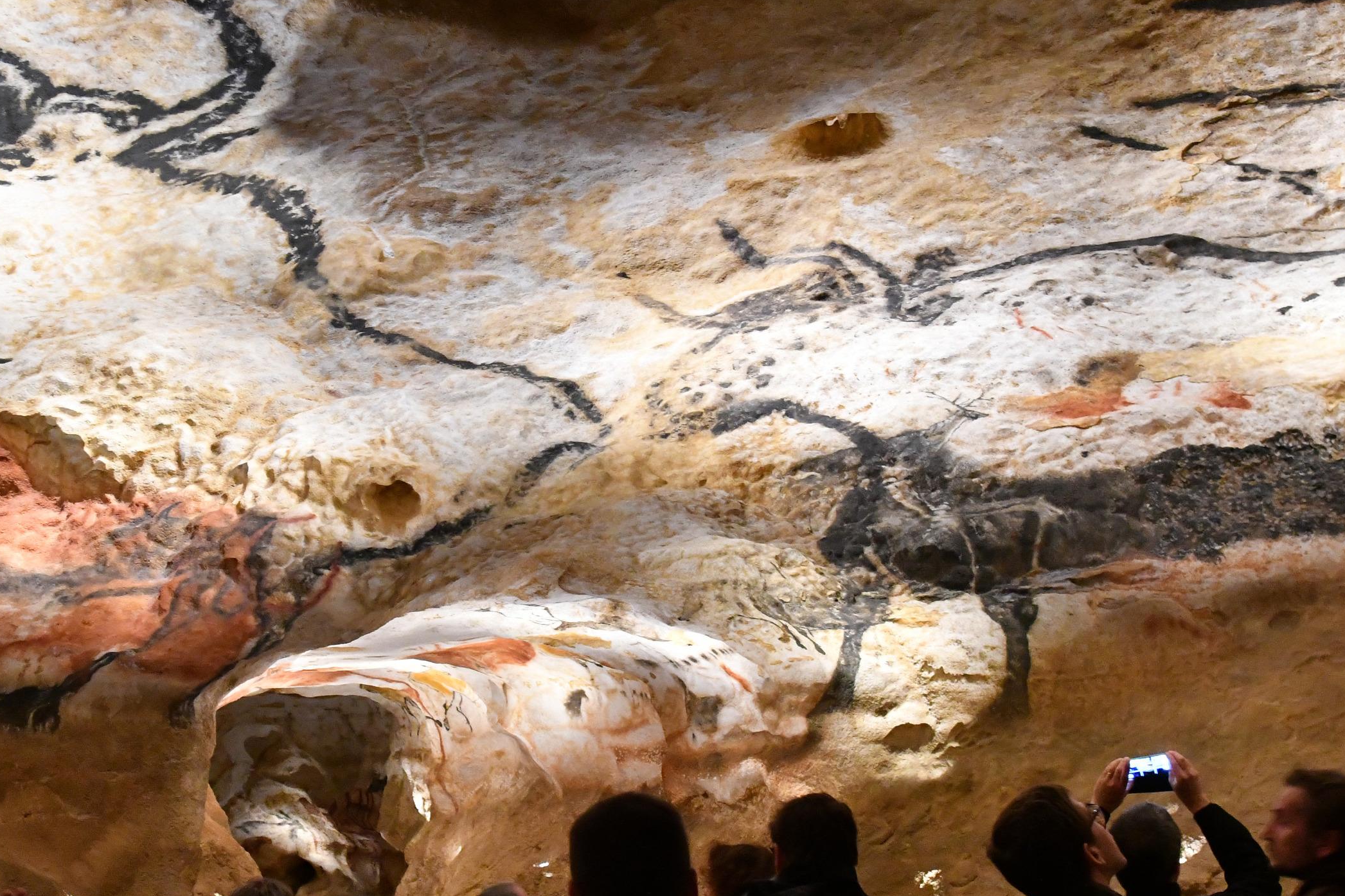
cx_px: 546
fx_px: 1606
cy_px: 496
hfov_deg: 45.2
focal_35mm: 43
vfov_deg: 31.2
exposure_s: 1/8
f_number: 3.5
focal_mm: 20
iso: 5000
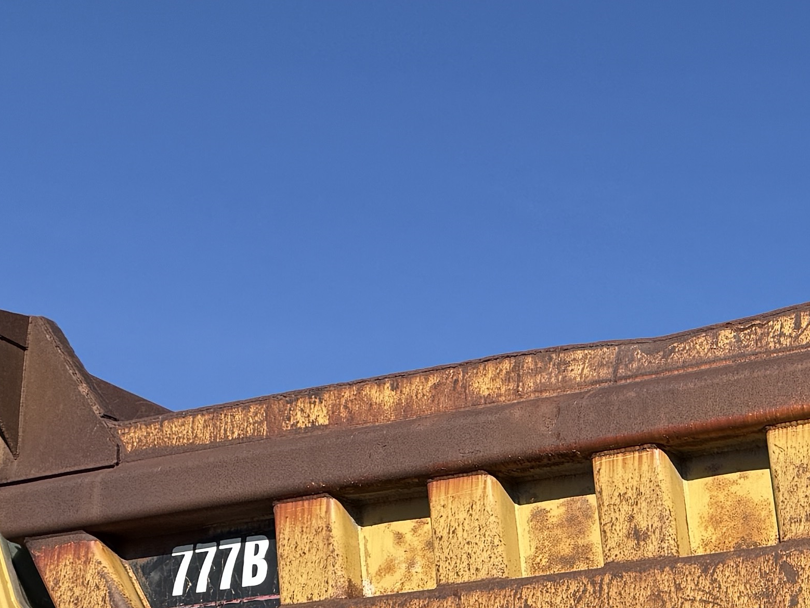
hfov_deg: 20.8
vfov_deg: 16.0
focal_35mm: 88
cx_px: 972
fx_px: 2059
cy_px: 752
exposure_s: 1/4673
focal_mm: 6.76
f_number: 1.78
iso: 80
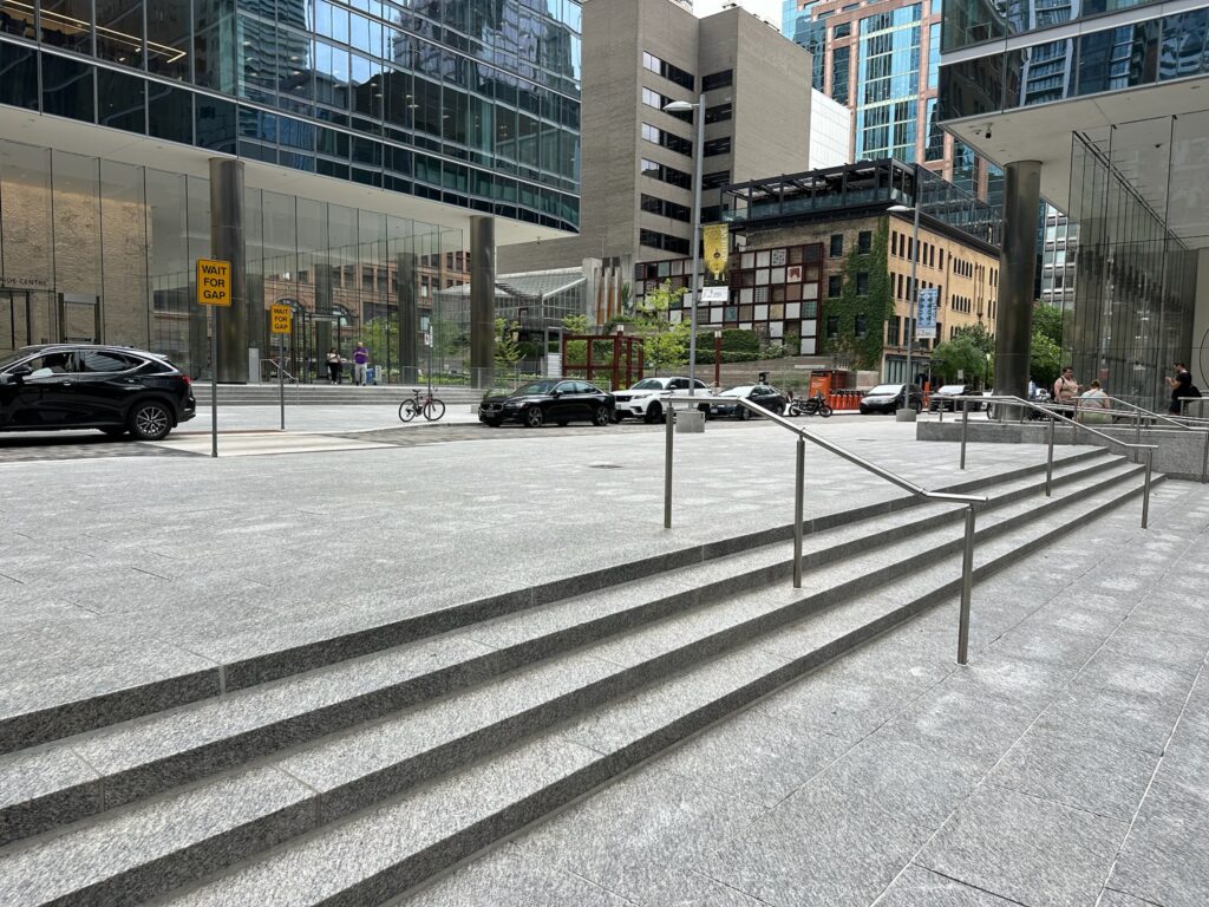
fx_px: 838
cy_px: 454
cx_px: 604
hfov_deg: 71.6
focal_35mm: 24
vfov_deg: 56.8
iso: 80
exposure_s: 1/704
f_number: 1.78
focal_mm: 6.86
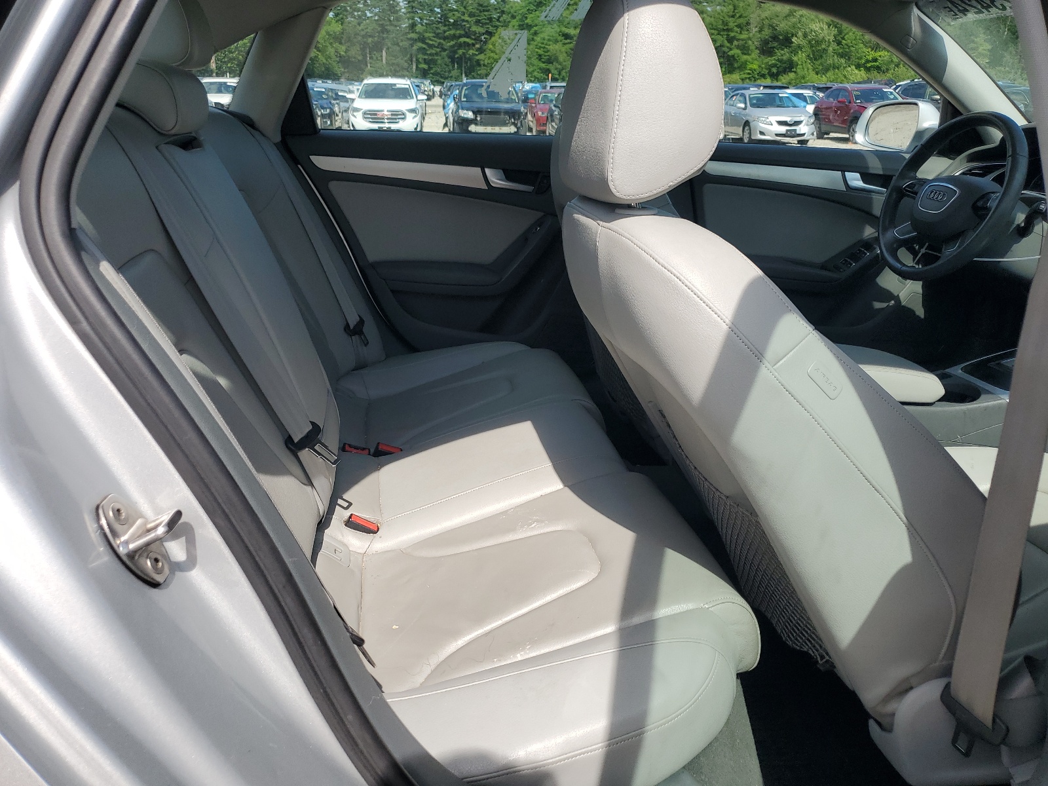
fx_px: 787
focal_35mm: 26
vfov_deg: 53.1
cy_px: 393
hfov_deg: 67.3
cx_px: 524
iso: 50
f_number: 1.5
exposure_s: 1/2500
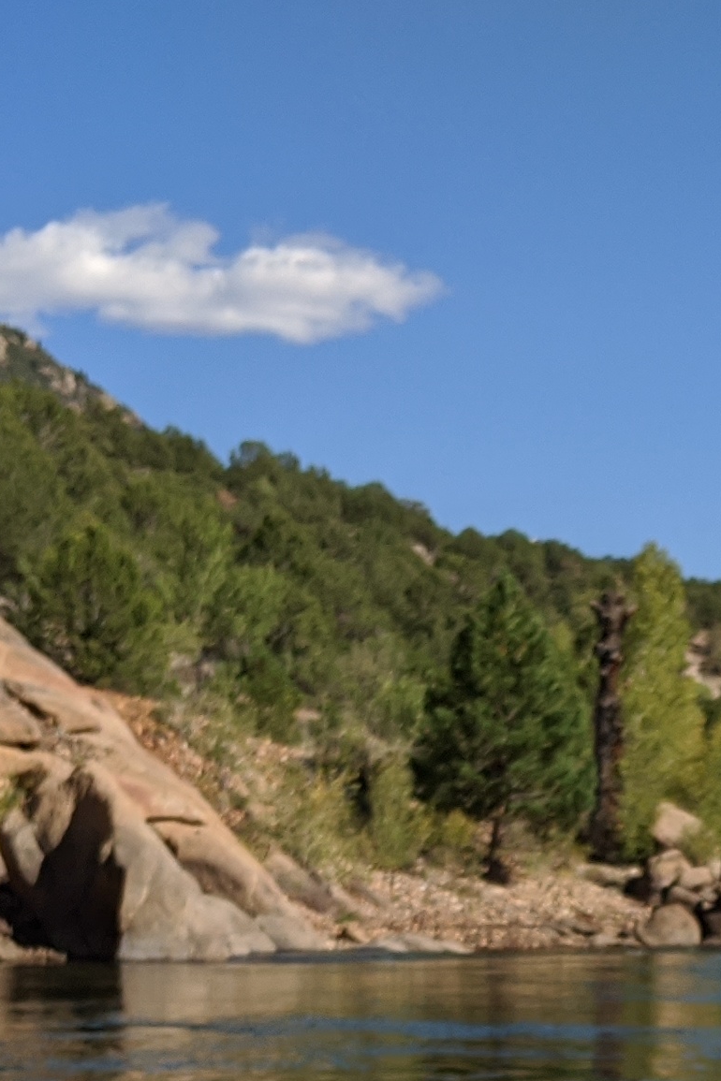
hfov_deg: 13.9
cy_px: 1337
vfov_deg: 19.5
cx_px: 605
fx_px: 2944
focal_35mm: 98
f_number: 1.8
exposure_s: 1/5848
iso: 53
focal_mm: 4.44
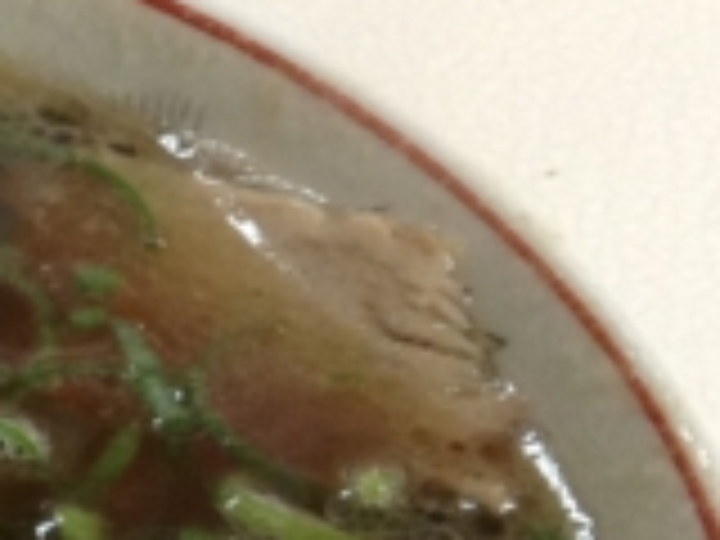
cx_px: -572
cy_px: 720
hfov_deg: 11.2
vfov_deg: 8.8
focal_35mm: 165
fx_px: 3432
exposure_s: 1/24
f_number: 2.4
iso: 80
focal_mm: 3.3
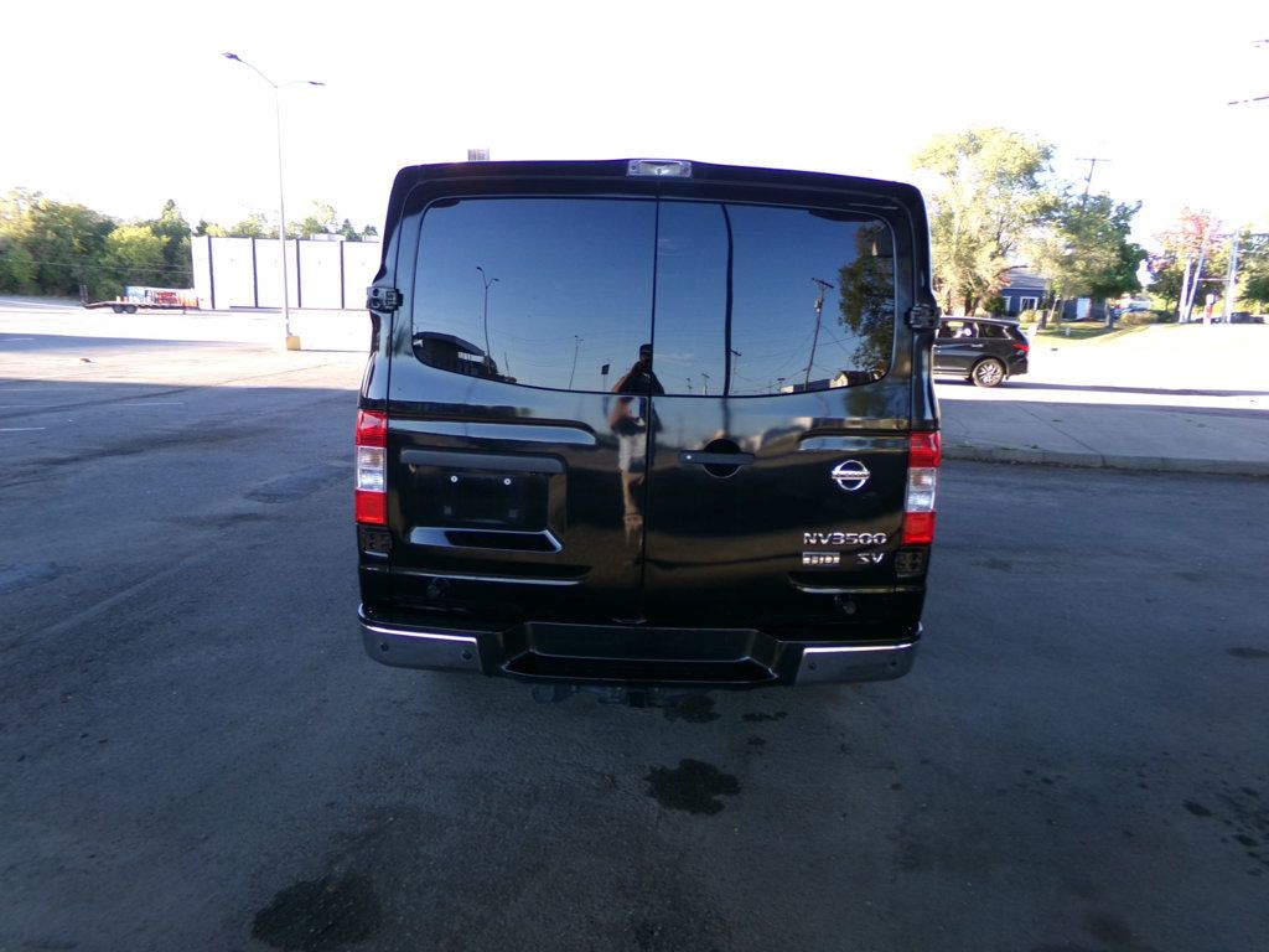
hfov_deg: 71.6
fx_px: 880
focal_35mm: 24
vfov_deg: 56.8
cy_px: 476
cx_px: 634
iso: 100
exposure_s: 1/70
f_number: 3.7
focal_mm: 4.3
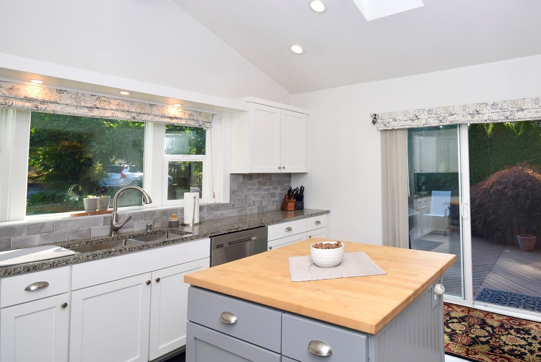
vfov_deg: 59.1
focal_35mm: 21
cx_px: 366
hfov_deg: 78.2
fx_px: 316
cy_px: 144
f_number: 7.1
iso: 400
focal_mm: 10
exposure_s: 1/200
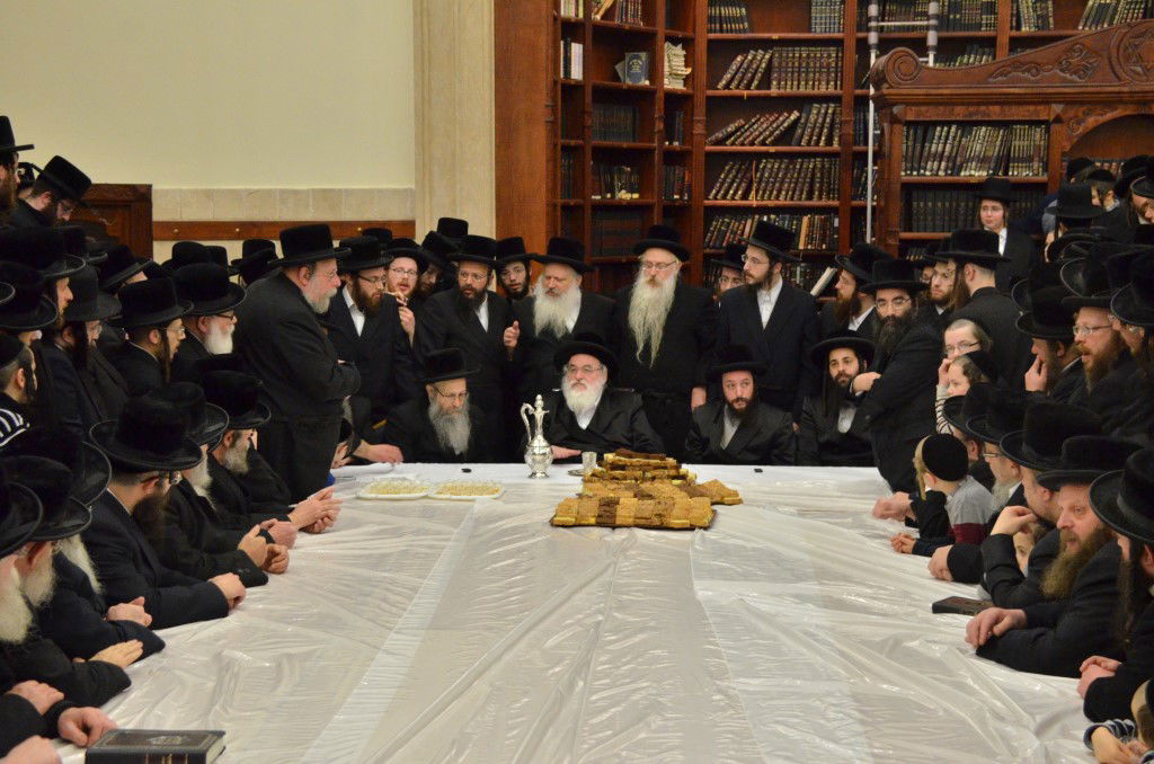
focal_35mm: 60
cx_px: 577
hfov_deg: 33.5
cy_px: 382
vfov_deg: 22.5
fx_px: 1919
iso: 2500
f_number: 5
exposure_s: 1/160
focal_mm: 40
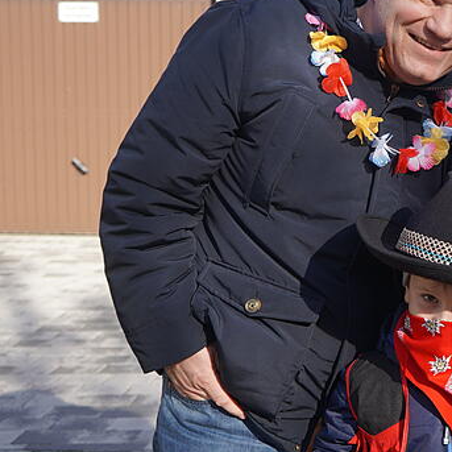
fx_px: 960
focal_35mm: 65
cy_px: 255
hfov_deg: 25.3
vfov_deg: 26.5
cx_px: 447
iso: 100
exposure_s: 1/400
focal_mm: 28
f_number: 4.5
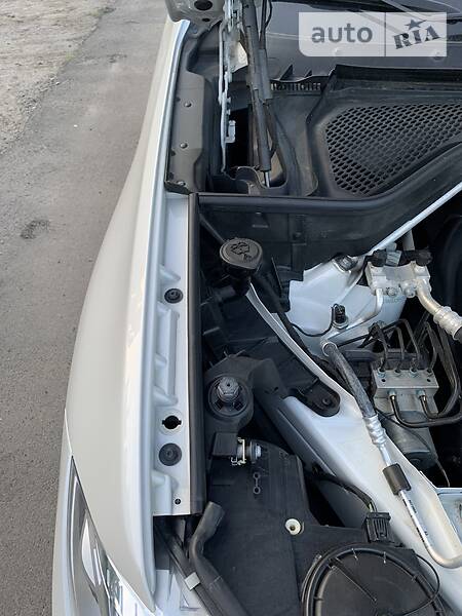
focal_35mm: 26
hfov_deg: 53.1
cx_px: 231
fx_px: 463
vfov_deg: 67.3
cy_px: 308
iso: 64
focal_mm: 4.2
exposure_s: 1/121
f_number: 1.8
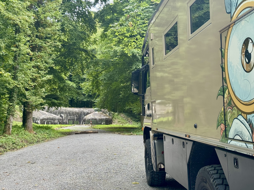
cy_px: 95
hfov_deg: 39.7
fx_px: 352
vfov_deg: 30.3
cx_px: 127
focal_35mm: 48
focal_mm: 6.76
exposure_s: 1/183
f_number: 1.78
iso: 64
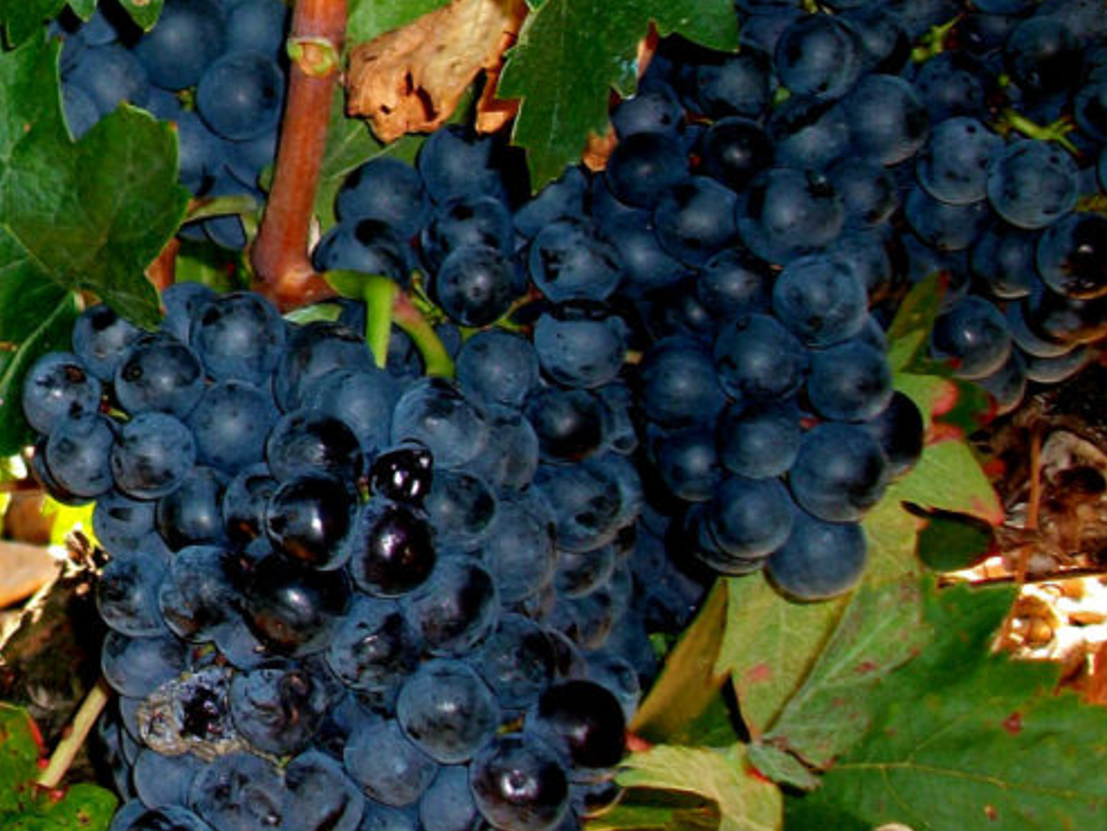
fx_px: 3135
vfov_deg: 14.8
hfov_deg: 19.1
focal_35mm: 98
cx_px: -153
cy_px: -2
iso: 80
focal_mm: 5.7
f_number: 2.9
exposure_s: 1/120
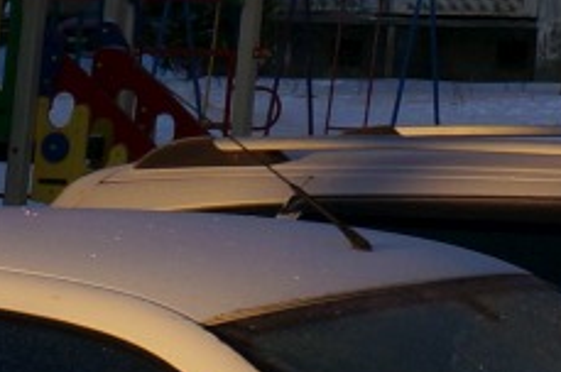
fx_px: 3521
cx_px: 1627
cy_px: -682
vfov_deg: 5.7
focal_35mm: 226
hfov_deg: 8.0
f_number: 11
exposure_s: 1/80
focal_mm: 23
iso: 100
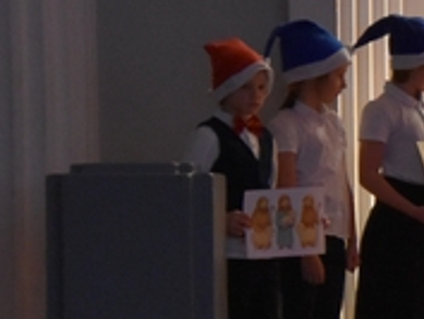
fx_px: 5589
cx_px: 867
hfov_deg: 4.3
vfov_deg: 3.3
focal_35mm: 456
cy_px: 200
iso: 2800
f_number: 4.5
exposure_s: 1/60
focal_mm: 70
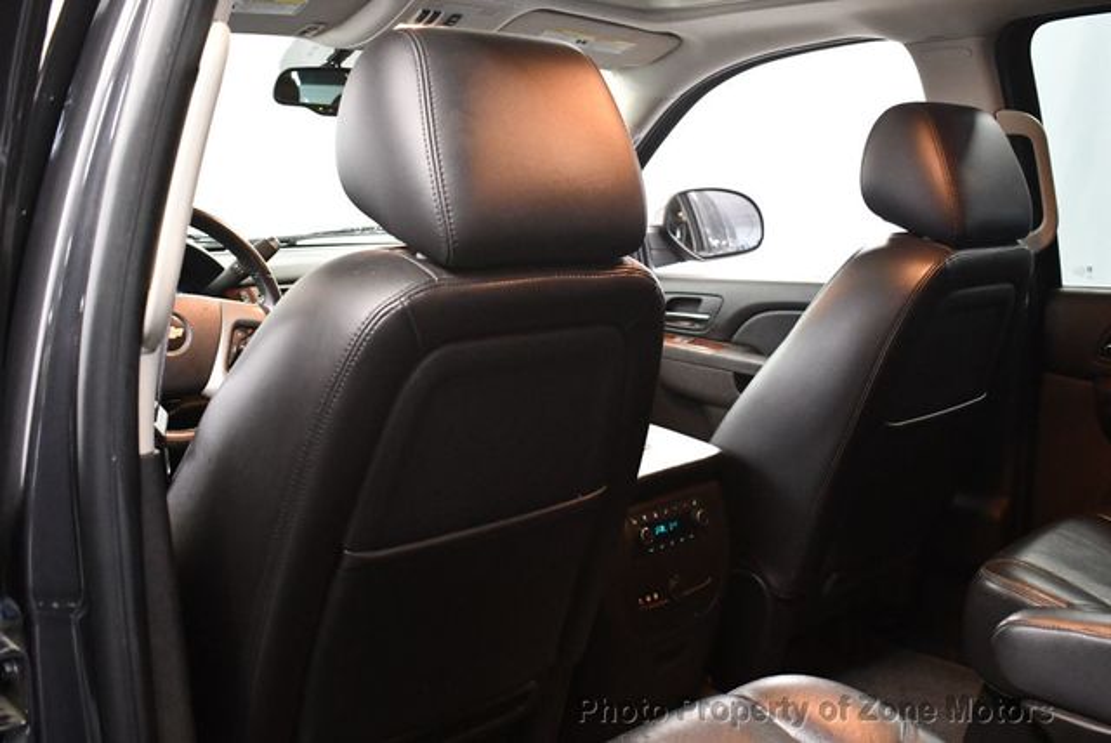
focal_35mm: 36
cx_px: 556
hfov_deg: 53.1
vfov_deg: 36.9
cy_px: 372
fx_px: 1112
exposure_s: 1/60
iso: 4000
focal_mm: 18
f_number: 3.5
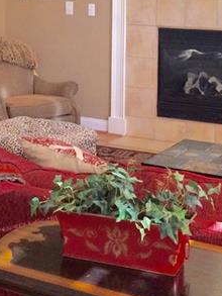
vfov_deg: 24.6
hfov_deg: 19.4
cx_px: 108
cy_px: 10
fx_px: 649
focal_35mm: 76
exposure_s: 1/30
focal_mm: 4.15
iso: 160
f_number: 2.2
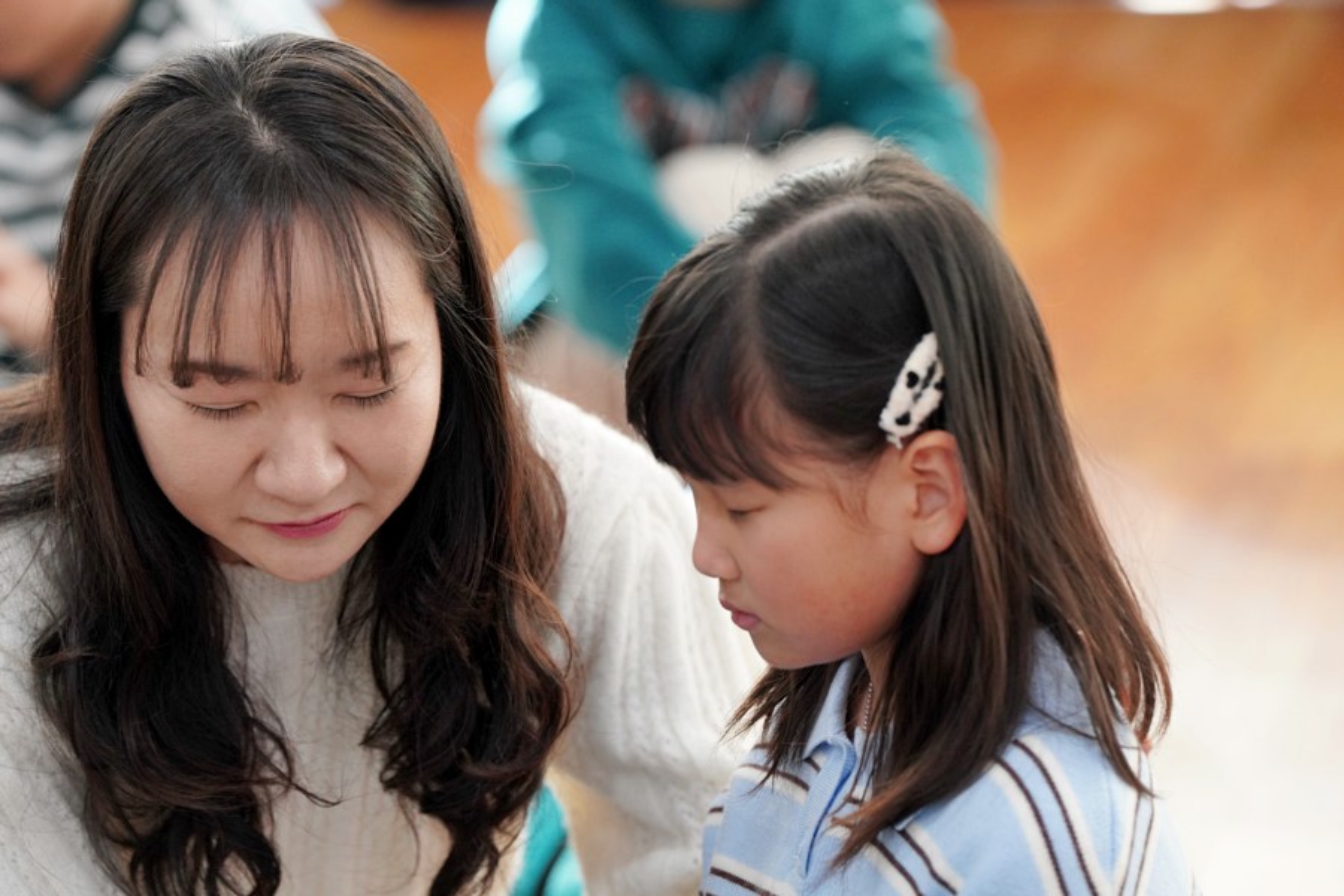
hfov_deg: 10.3
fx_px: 7466
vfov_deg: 6.9
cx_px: 672
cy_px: 448
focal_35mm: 200
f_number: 4
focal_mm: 200
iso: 2500
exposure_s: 1/250
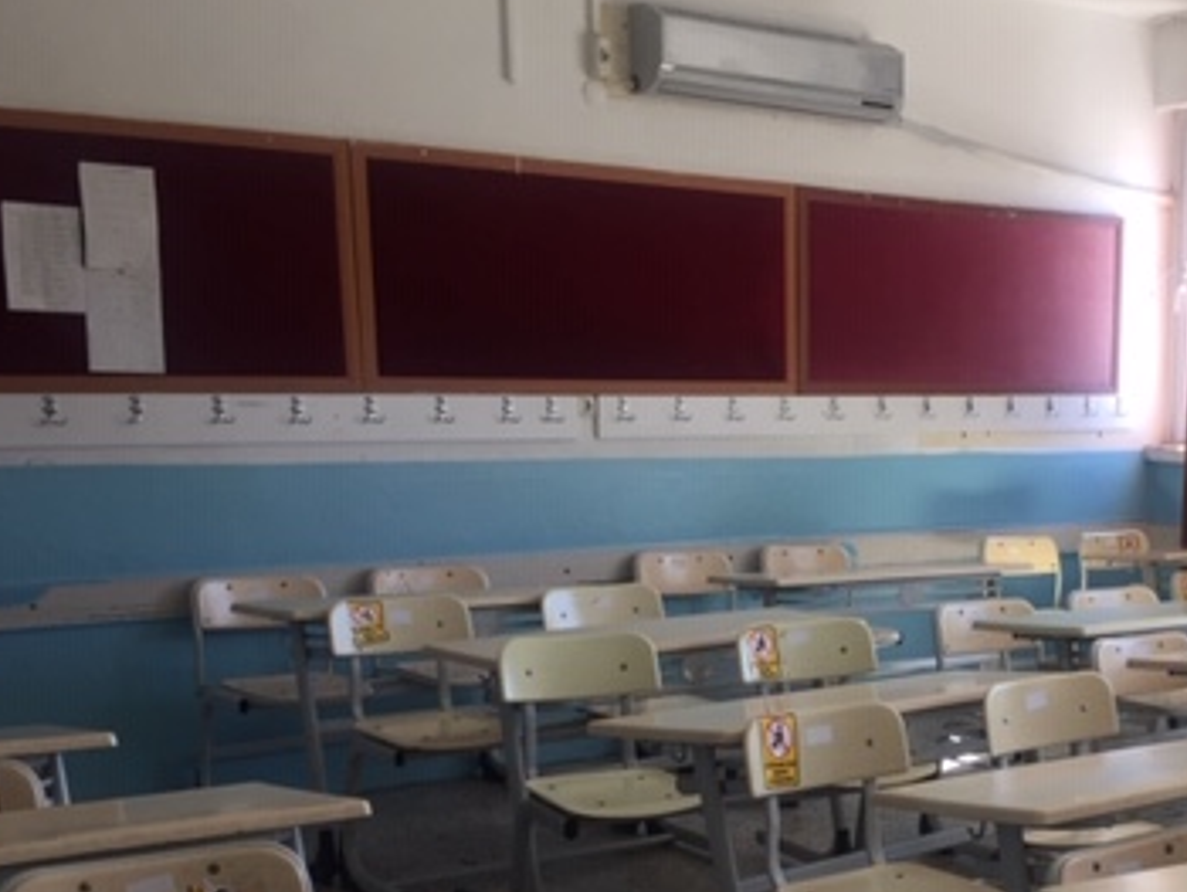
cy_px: 739
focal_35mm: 53
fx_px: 1819
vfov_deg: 26.9
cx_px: 1034
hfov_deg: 34.4
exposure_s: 1/100
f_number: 2.2
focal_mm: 4.15
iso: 40
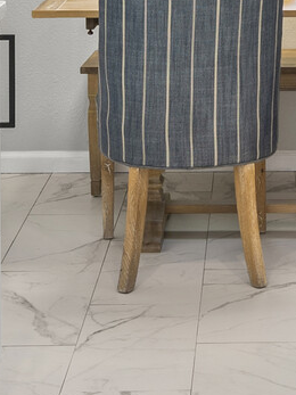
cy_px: -179
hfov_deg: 11.5
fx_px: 1460
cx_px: 285
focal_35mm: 128
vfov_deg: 14.5
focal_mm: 19
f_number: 6.7
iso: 100
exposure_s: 1/3
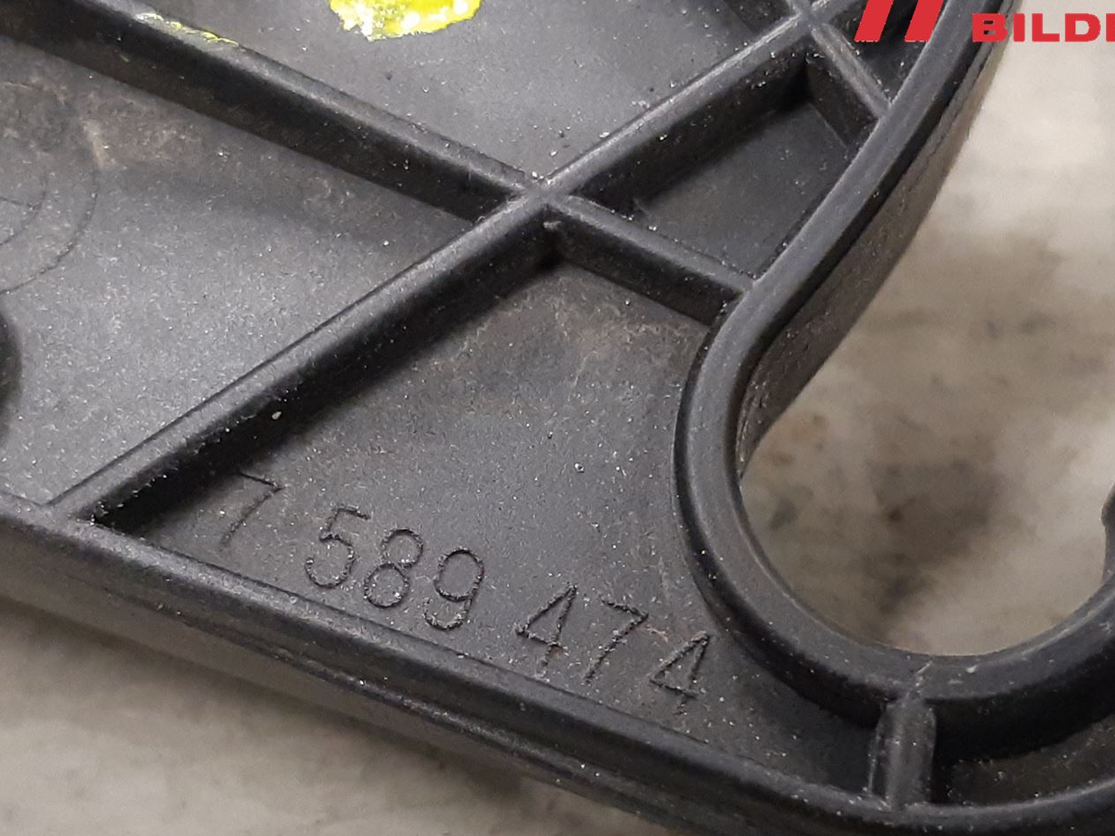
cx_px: 493
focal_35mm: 42
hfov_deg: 44.7
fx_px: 1353
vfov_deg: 34.0
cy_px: 568
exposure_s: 1/50
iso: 320
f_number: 1.7
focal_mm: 3.93
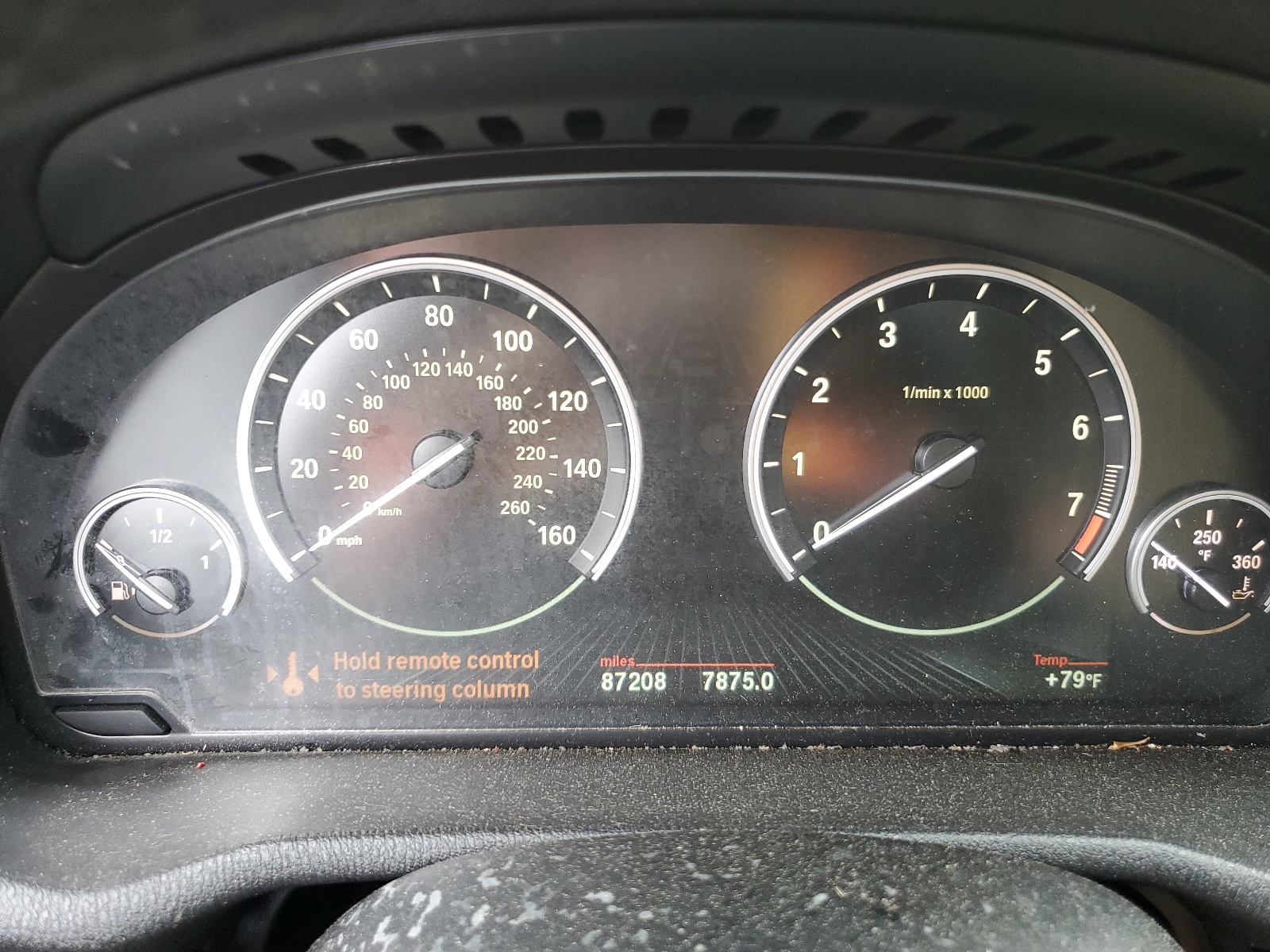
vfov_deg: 53.1
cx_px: 635
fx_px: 954
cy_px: 476
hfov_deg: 67.3
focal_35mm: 26
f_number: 1.5
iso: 106
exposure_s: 1/60.2
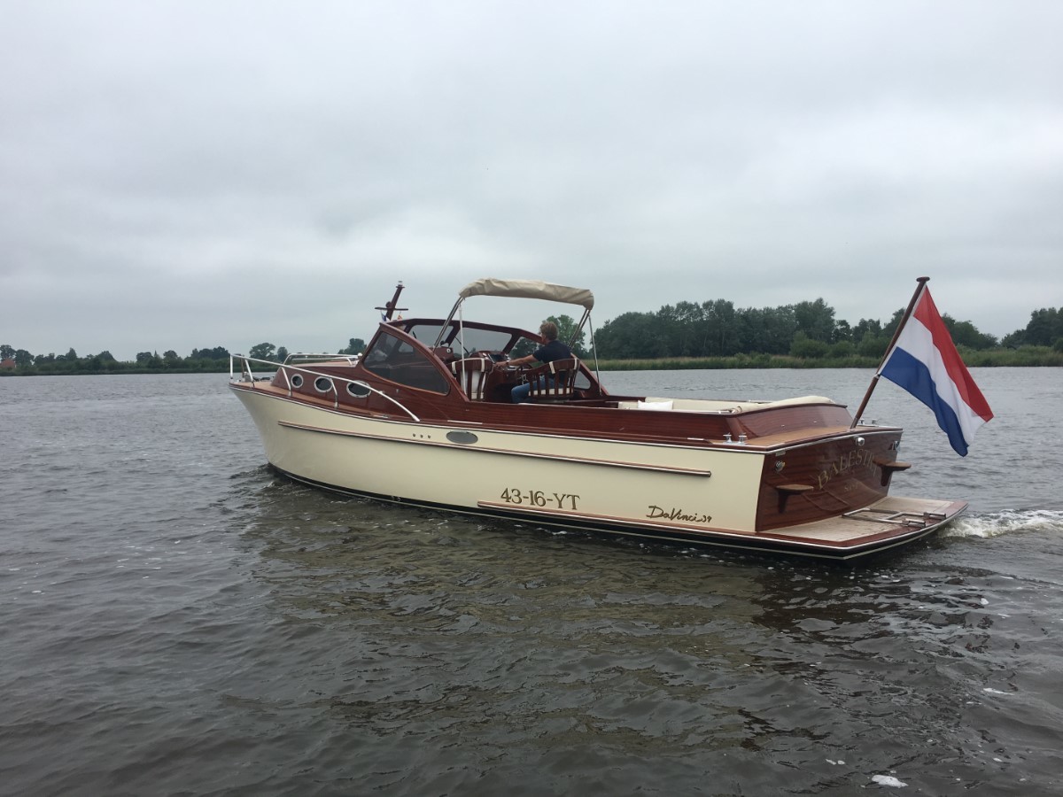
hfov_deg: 61.7
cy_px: 398
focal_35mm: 29
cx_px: 532
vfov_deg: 48.2
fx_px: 891
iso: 25
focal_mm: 4.15
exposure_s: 1/754
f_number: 2.2
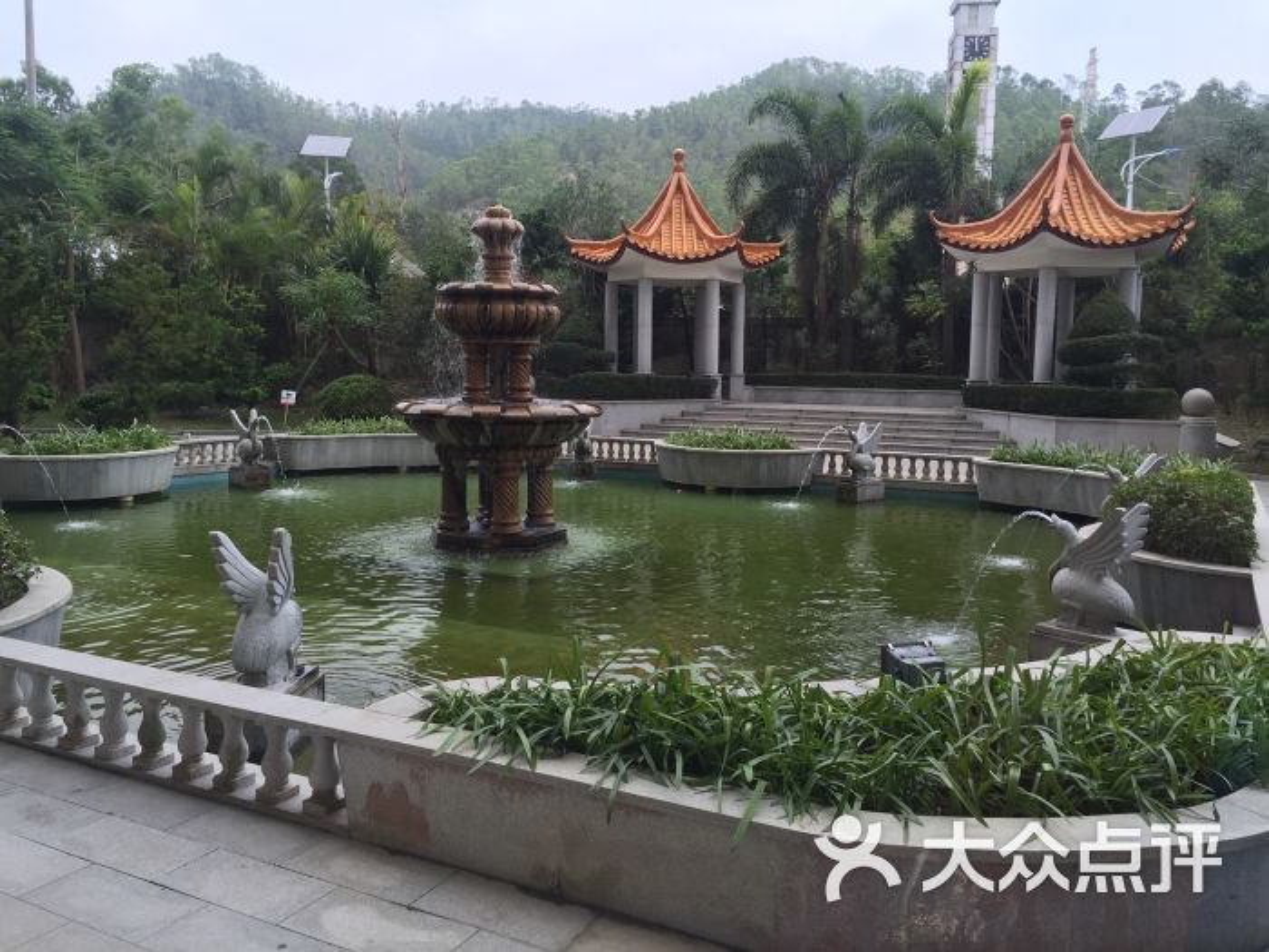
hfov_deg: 61.7
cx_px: 634
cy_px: 476
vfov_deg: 48.2
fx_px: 1063
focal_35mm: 29
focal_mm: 4.15
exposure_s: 1/128
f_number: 2.2
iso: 32
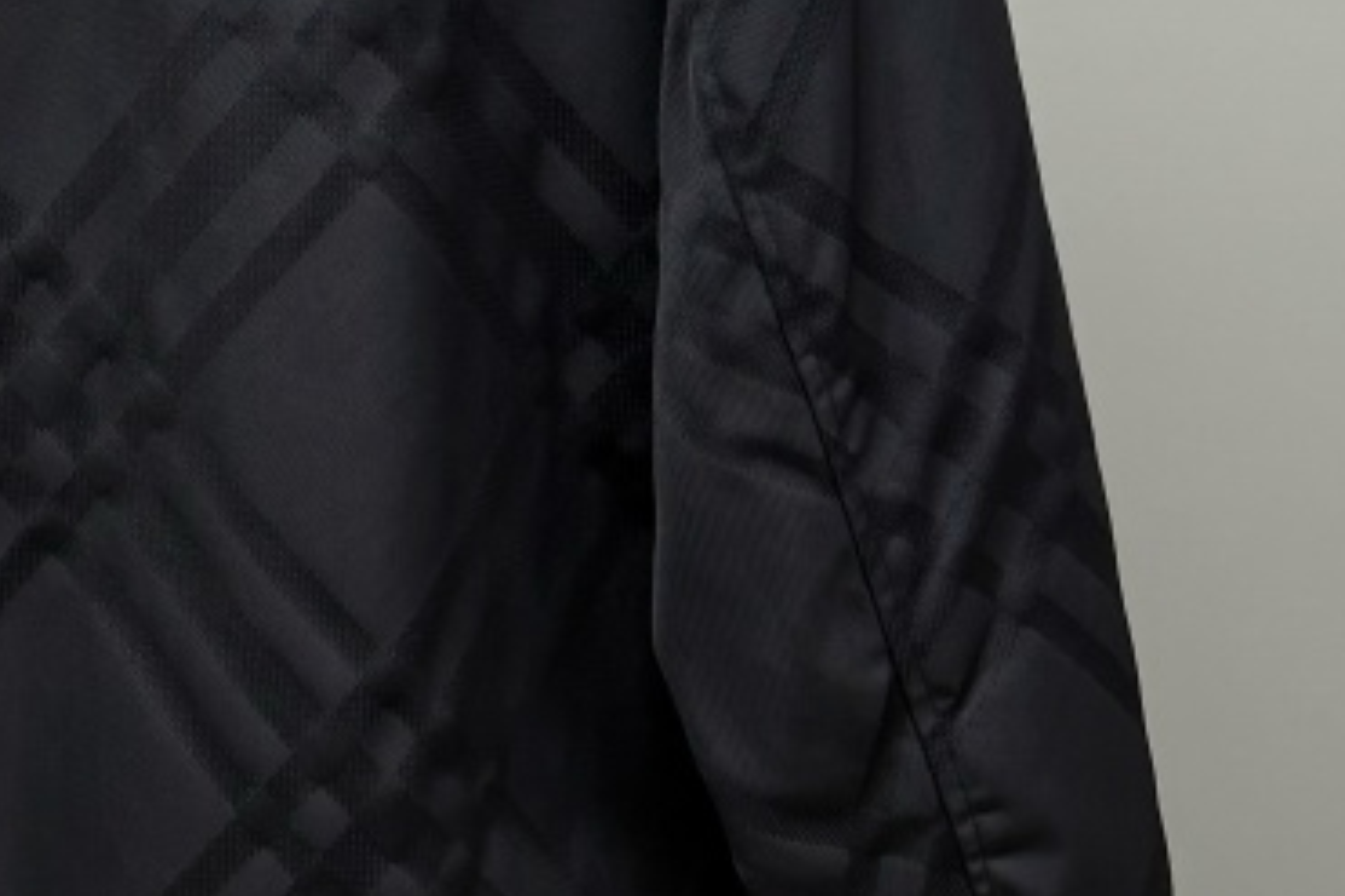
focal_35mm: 105
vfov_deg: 12.4
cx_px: -297
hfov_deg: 18.4
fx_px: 3921
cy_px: -446
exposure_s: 1/100
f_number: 1.6
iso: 80
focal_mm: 5.96
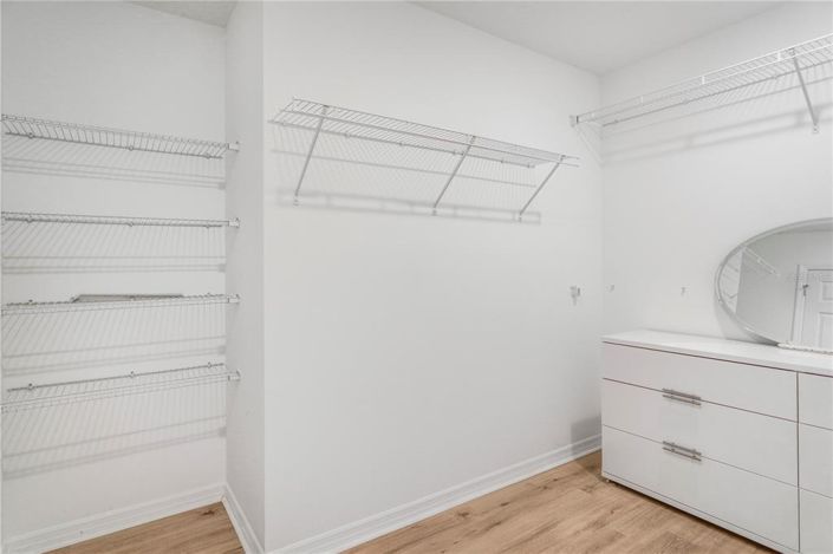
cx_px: 416
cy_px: 277
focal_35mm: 18
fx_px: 416
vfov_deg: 67.3
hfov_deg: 90.0
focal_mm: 12
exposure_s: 1/40
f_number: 2.2
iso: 100
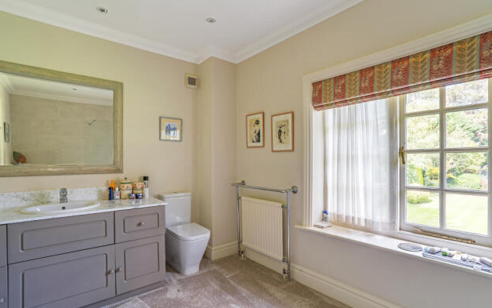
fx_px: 228
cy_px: 162
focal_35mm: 17
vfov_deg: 68.0
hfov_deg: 94.3
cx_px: 240
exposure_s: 1/1.25
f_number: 10
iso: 100
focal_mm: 16
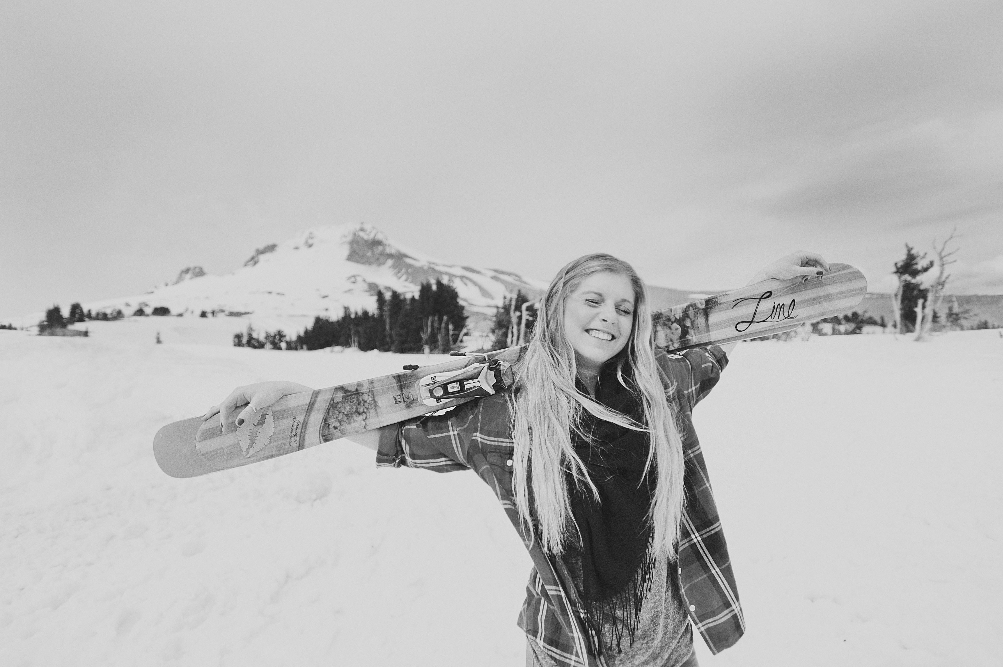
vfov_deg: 57.2
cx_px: 502
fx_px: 613
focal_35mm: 22
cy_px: 334
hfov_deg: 78.6
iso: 200
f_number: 2.8
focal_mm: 22
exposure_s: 1/5000
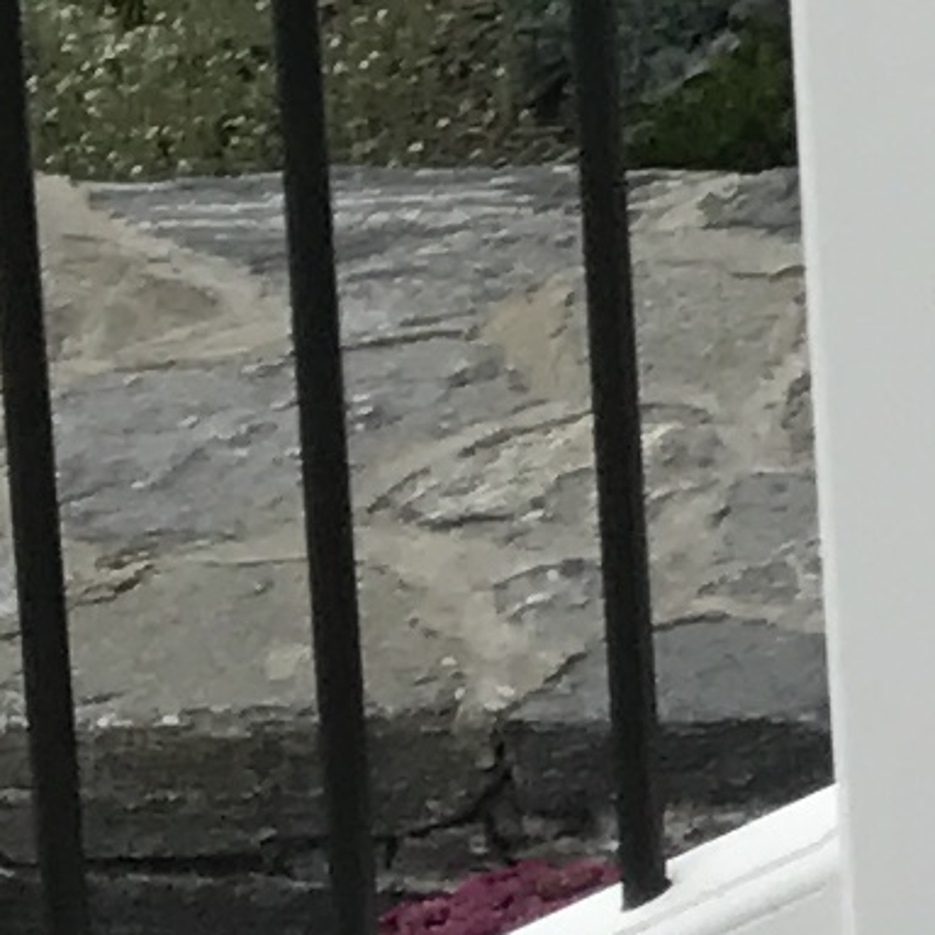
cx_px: 2415
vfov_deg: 6.3
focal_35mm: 260
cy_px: -1600
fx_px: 7945
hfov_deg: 6.4
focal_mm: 3.99
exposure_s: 1/1030
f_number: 1.8
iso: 20
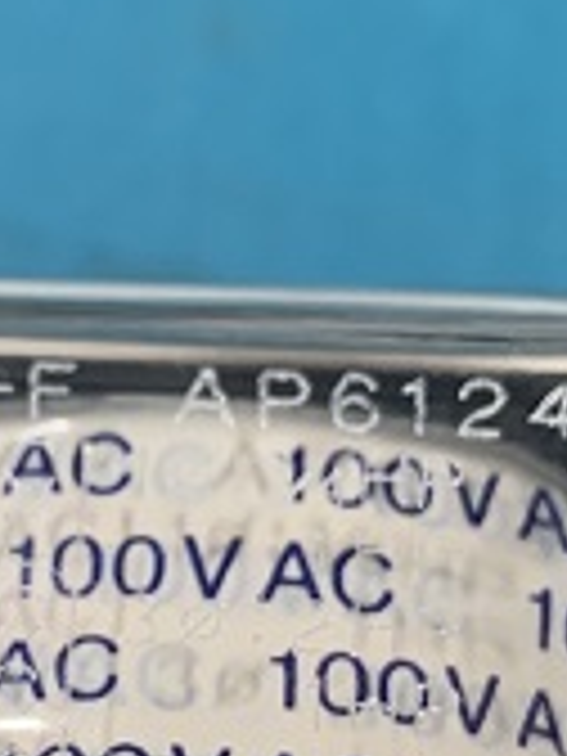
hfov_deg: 11.8
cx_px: 133
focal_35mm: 125
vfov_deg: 15.5
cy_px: 772
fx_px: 2730
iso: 100
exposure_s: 1/76
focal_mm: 4.25
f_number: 1.8
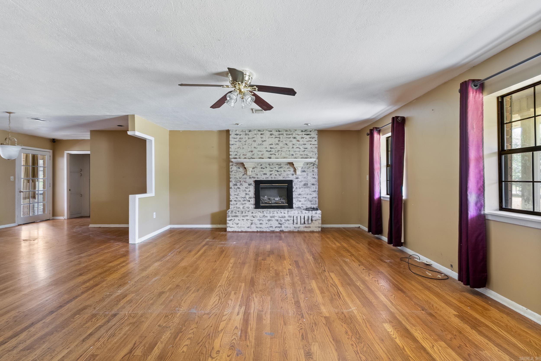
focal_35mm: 16
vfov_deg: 73.8
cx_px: 270
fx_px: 241
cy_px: 180
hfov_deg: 96.7
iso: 640
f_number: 9
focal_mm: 16
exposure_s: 1/2
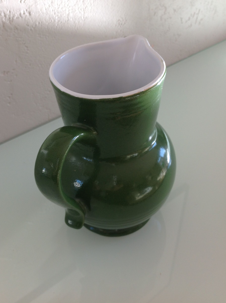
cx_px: 114
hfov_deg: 38.6
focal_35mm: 37
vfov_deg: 50.2
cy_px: 144
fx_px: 323
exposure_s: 1/129
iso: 50
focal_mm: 4.28
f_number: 2.4
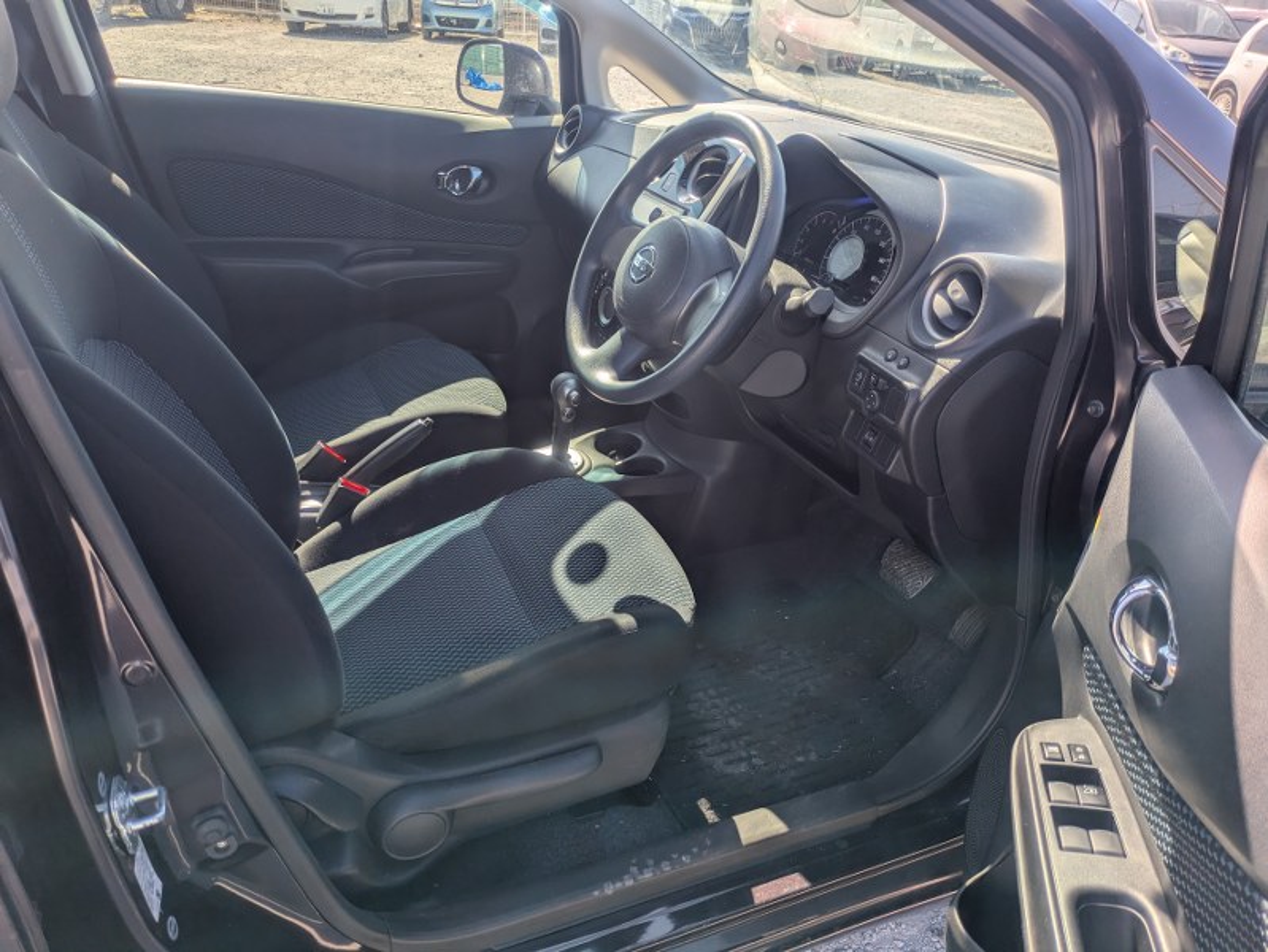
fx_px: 916
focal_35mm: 25
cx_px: 634
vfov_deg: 54.9
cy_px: 476
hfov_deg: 69.4
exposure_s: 1/1060
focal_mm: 5.43
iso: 47
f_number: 1.89
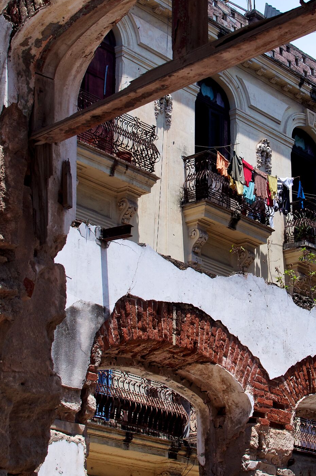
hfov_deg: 15.1
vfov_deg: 22.7
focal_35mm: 90
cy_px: 218
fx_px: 1186
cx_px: 227
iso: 200
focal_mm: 35
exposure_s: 1/640
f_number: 9
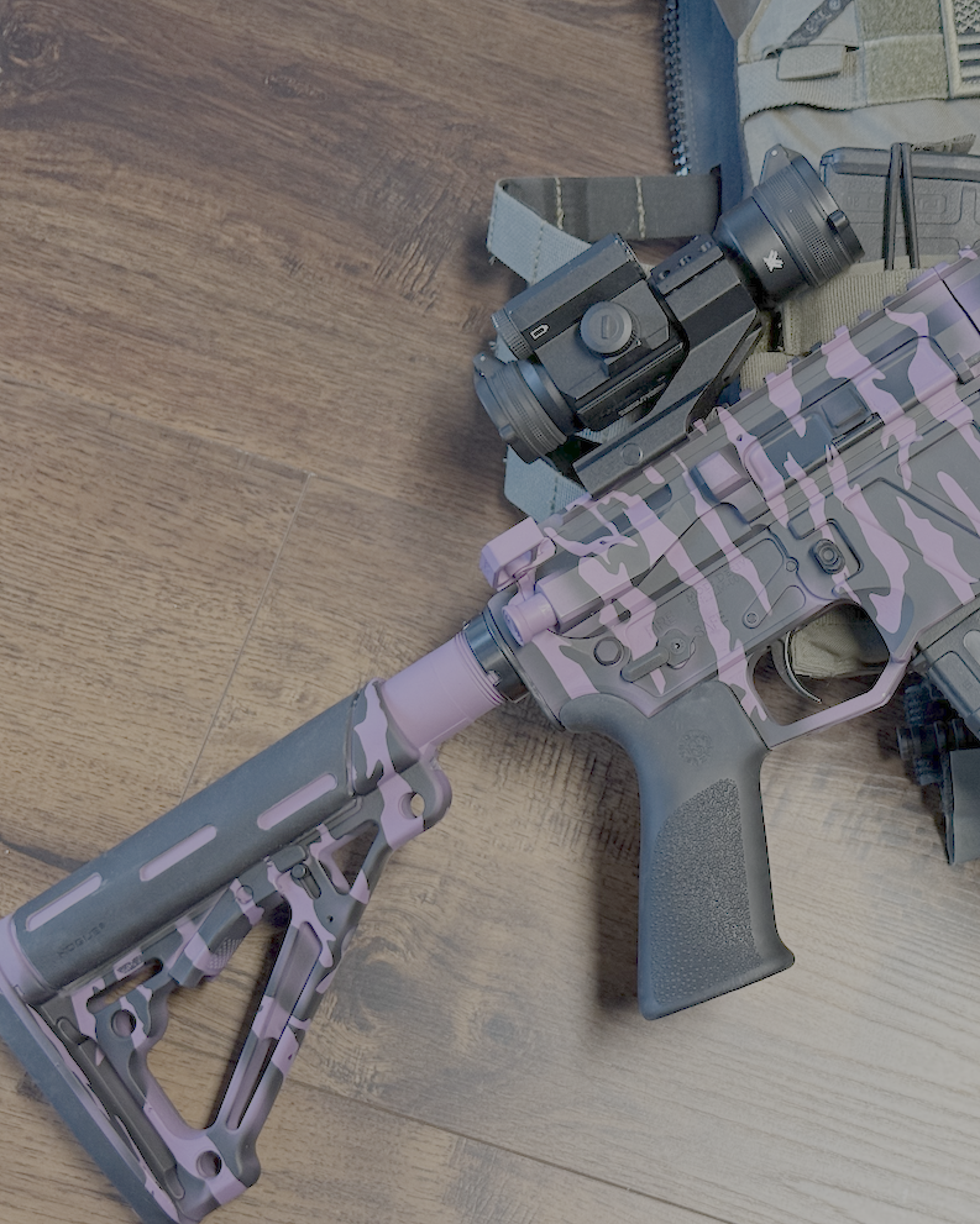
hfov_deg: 24.0
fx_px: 2284
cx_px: 724
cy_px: 608
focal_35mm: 63
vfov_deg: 30.0
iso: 200
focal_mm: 6.76
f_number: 1.78
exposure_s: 1/40
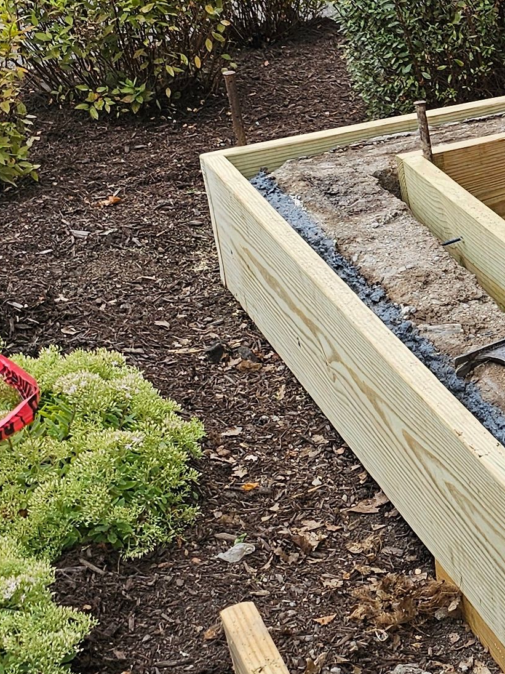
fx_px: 1634
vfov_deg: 23.2
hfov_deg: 15.6
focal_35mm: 84
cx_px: 846
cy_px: 245
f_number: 1.7
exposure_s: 1/267
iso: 12
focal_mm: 6.3
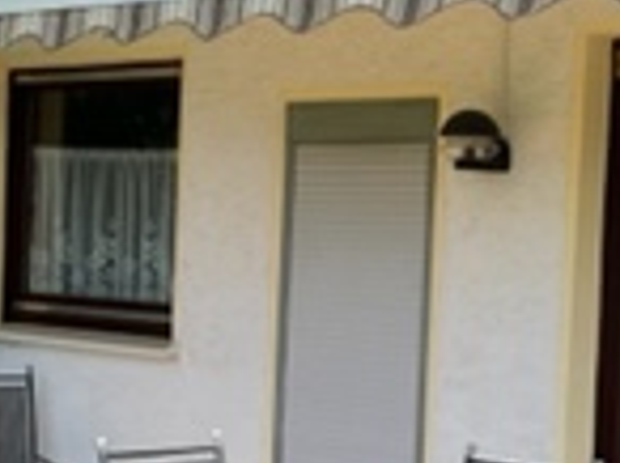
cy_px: 387
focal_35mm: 114
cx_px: 361
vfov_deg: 12.9
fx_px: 2038
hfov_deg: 17.3
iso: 32
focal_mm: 4.2
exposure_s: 1/1825
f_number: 1.6
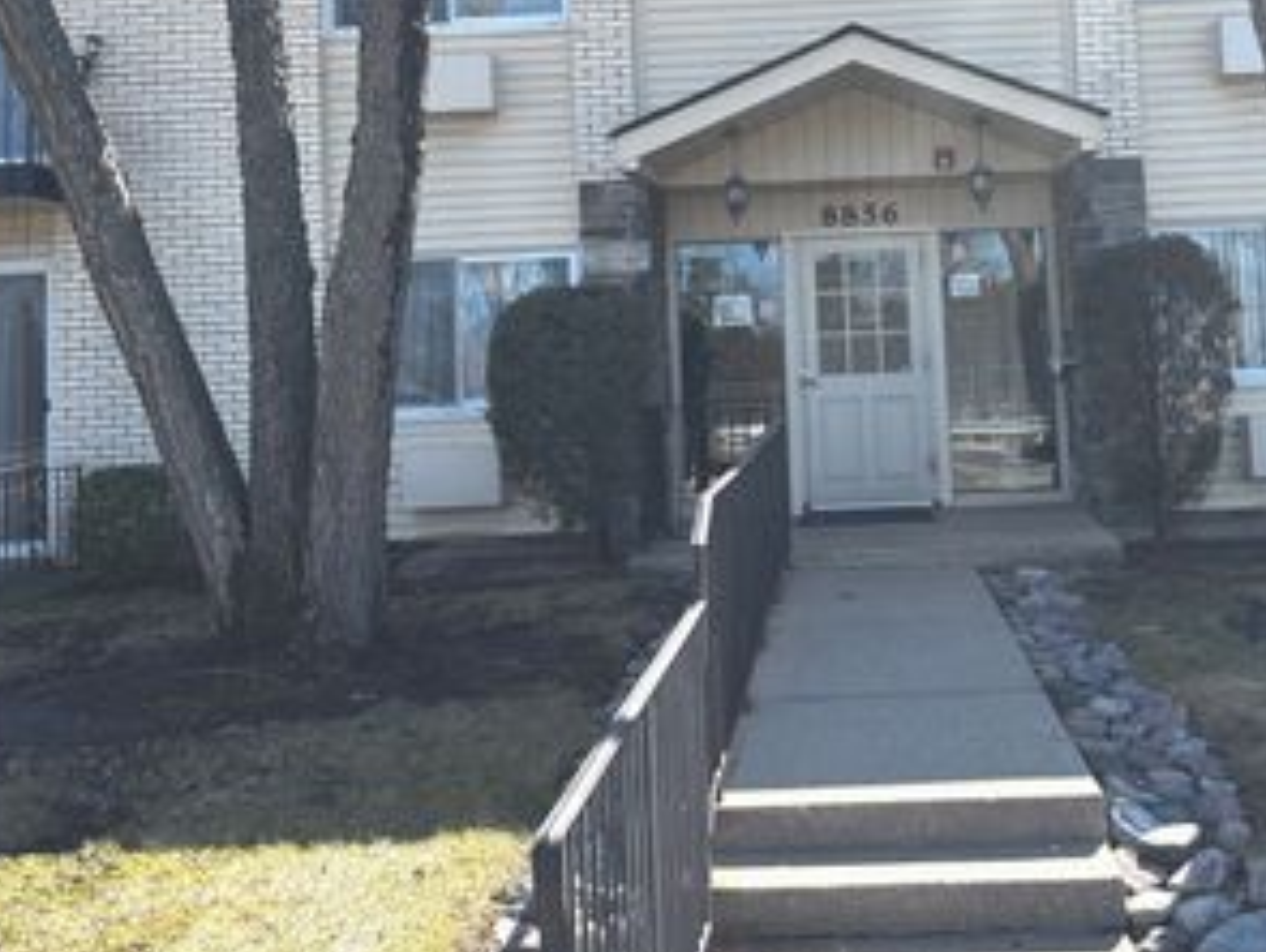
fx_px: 1611
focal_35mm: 44
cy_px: 208
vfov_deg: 32.2
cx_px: 803
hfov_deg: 42.5
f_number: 1.6
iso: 50
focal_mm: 5.96
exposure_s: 1/1344
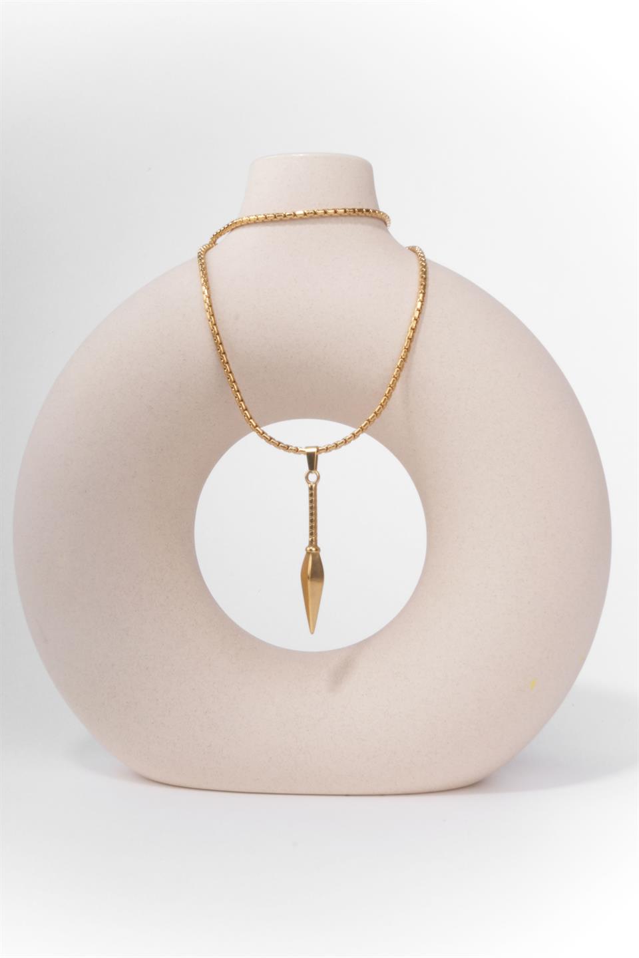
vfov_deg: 38.9
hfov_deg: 26.5
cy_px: 479
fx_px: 1358
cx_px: 320
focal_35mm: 51
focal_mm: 34.2
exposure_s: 1/200
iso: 400
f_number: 22
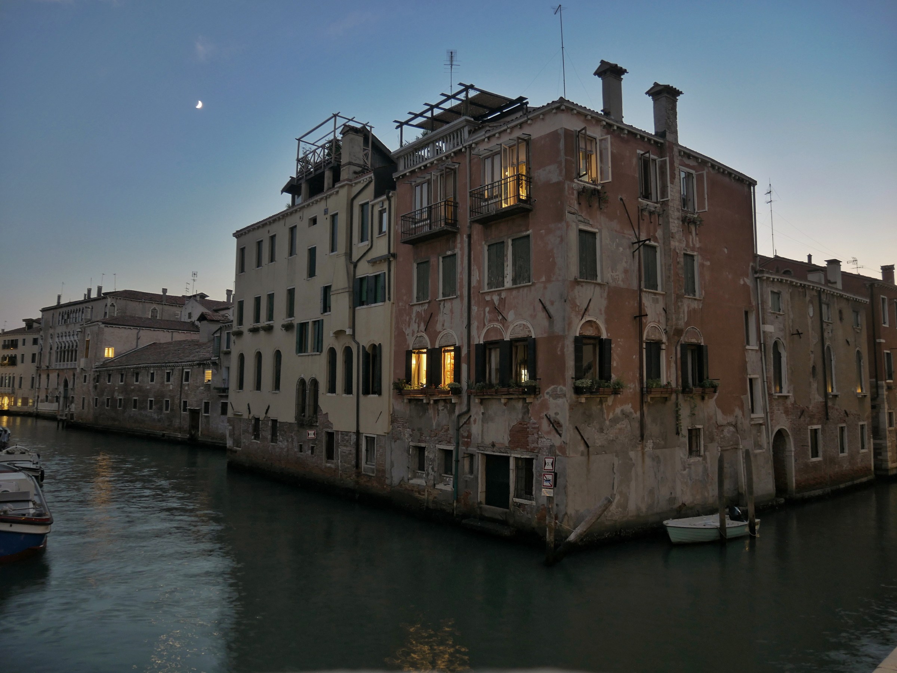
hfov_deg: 71.6
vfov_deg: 56.8
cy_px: 336
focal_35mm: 24
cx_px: 448
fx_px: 622
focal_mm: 12
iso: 200
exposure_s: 1/1.3
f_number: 3.5
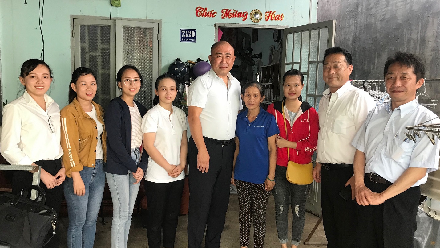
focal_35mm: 31
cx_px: 218
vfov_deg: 37.8
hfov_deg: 62.6
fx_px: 362
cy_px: 132
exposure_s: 1/33
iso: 32
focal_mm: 3.99
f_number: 1.8
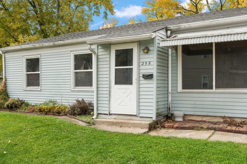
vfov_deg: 36.9
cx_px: 124
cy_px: 82
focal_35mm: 36
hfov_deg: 53.1
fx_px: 247
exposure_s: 1/250
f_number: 9
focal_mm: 24
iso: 400
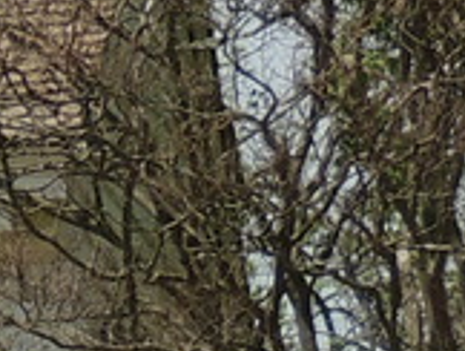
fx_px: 9538
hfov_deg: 2.7
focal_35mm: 709
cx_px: -1246
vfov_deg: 2.1
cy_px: 552
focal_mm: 16
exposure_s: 1/1250
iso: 100
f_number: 4.1
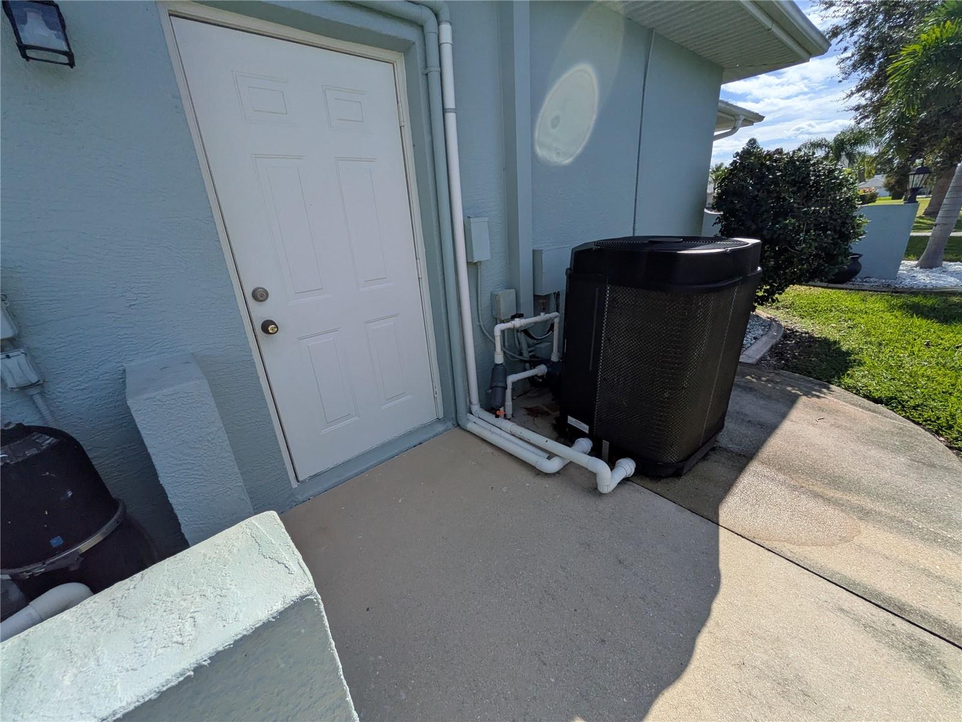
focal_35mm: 14
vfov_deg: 85.7
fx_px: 389
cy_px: 361
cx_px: 481
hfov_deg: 102.1
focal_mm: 1.83
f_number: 2.2
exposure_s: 1/2833
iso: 50
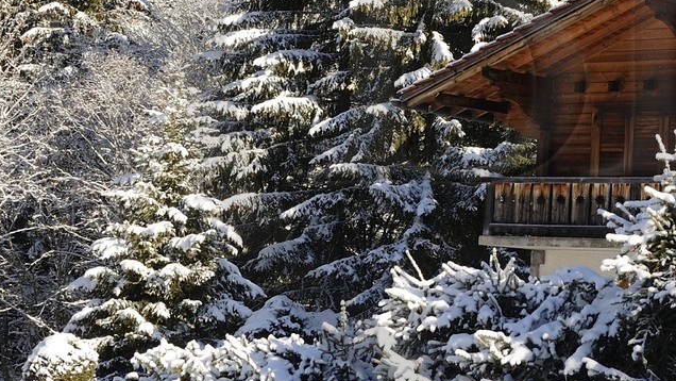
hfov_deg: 20.9
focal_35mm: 100
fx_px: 1793
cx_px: 608
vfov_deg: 12.0
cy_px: 7
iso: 200
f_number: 10
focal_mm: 38
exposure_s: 1/200
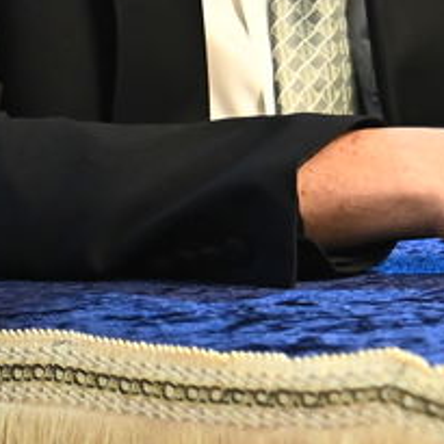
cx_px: 1141
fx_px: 5471
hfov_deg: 4.5
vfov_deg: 4.6
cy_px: -360
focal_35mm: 377
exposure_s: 1/250
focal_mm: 65
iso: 2500
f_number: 3.2
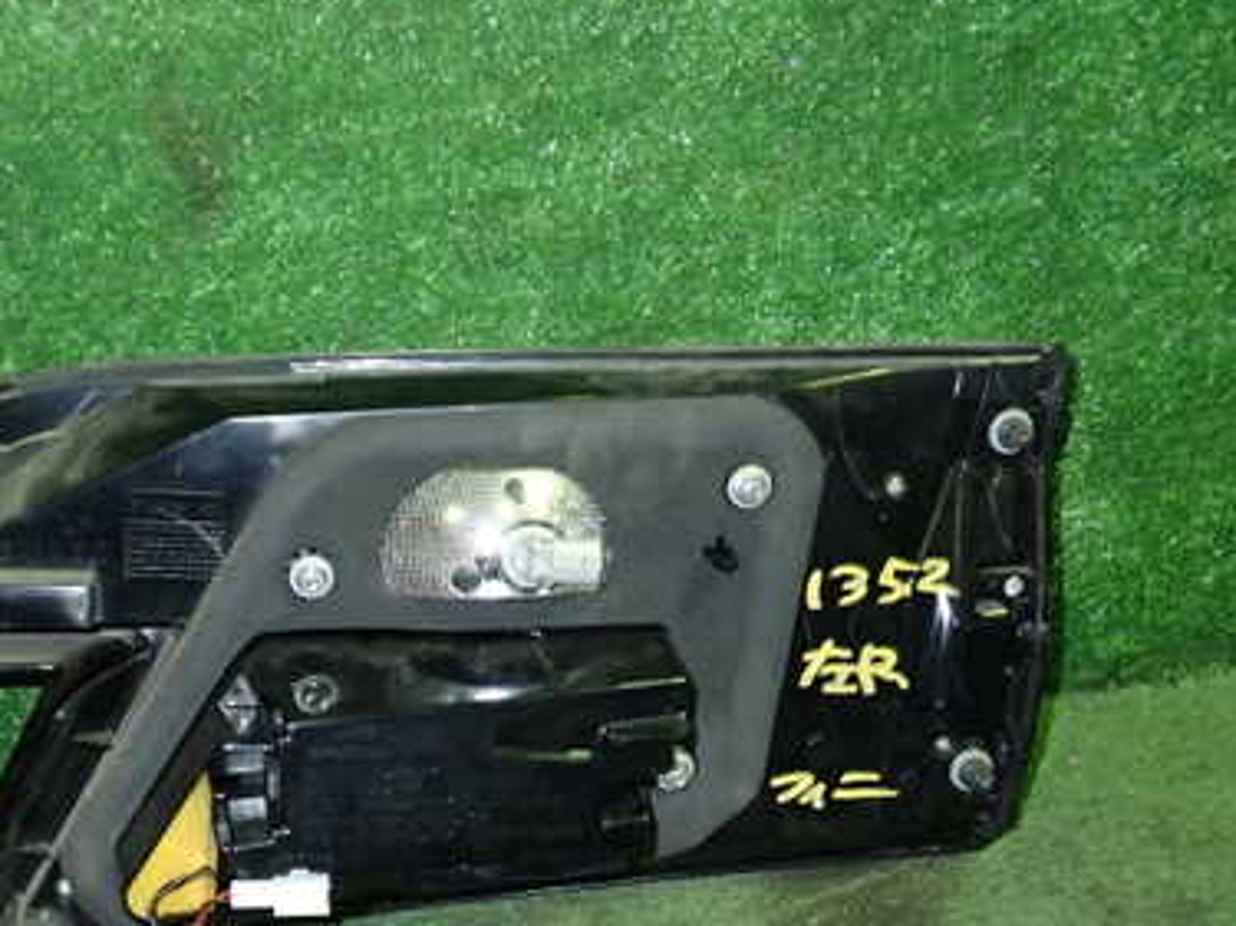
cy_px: 666
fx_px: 1713
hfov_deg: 39.1
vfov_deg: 29.9
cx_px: 382
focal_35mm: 48
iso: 800
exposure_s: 1/30
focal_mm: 5.4
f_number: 6.3
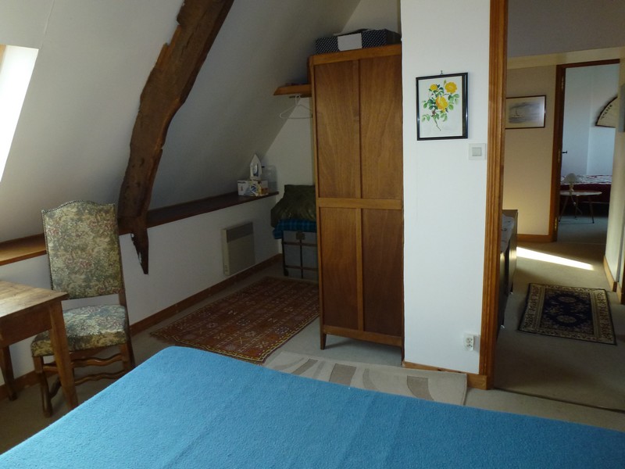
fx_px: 451
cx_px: 312
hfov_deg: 69.4
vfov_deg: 54.9
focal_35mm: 25
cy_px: 234
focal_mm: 4.3
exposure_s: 1/60
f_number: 3.3
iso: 200
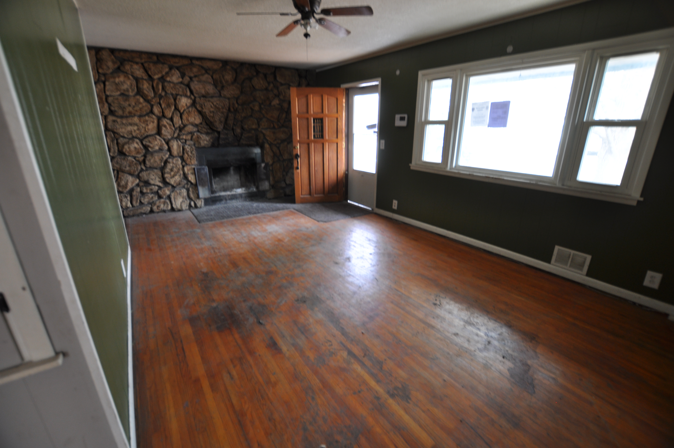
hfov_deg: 100.5
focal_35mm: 15
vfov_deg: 77.2
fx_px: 280
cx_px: 337
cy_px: 224
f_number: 3.5
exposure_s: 1/13
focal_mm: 10
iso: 200
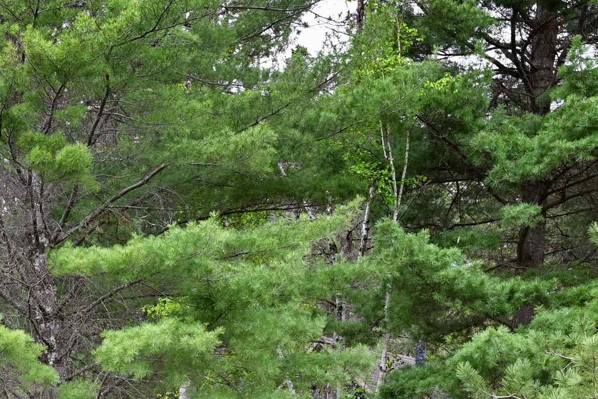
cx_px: 102
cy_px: 521
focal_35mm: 63
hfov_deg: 30.9
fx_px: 1046
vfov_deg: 19.8
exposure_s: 1/200
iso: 250
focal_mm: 24
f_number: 5.6
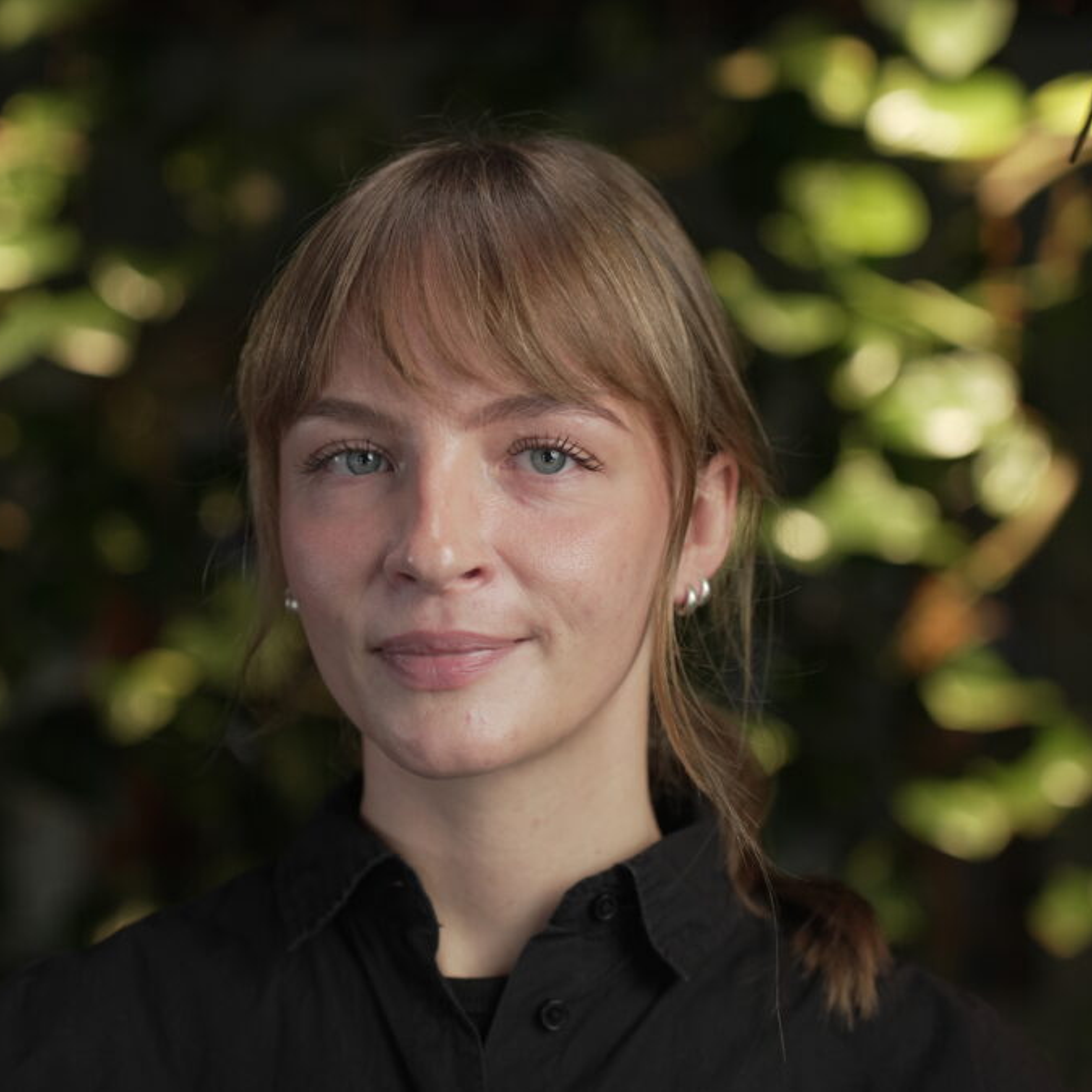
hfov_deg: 18.7
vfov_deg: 18.7
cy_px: 552
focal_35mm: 93
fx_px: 3319
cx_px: 426
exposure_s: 1/200
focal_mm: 72
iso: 800
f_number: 2.8
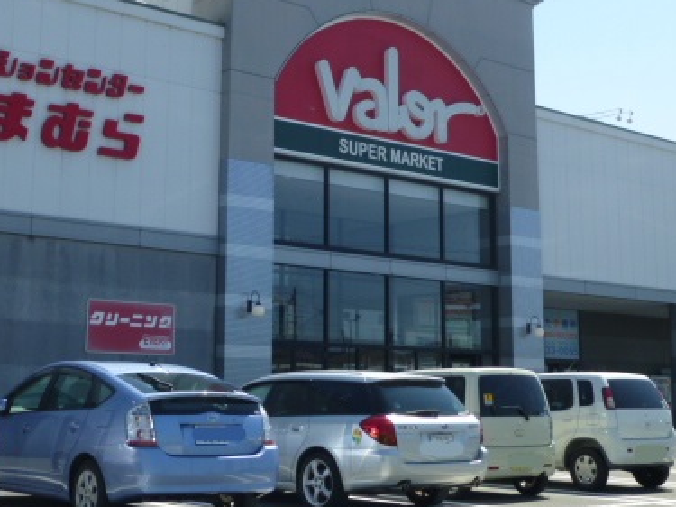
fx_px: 1132
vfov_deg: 25.1
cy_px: 177
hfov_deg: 33.2
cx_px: 310
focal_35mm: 58
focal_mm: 6
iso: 100
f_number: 3.5
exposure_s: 1/1000
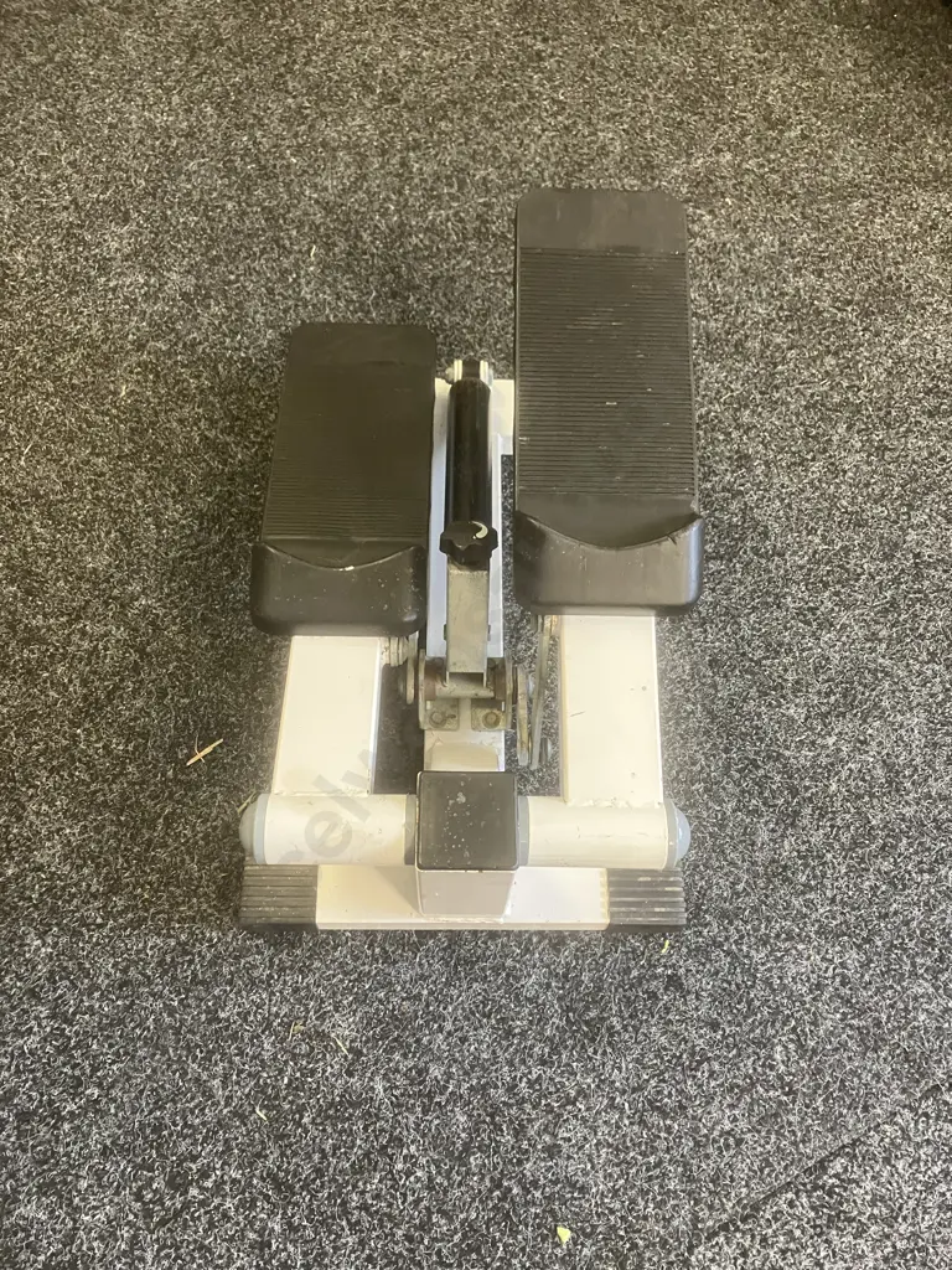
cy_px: 635
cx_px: 476
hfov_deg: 49.7
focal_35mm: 28
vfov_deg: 63.4
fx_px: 1027
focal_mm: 3.99
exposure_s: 1/50
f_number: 1.8
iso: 320
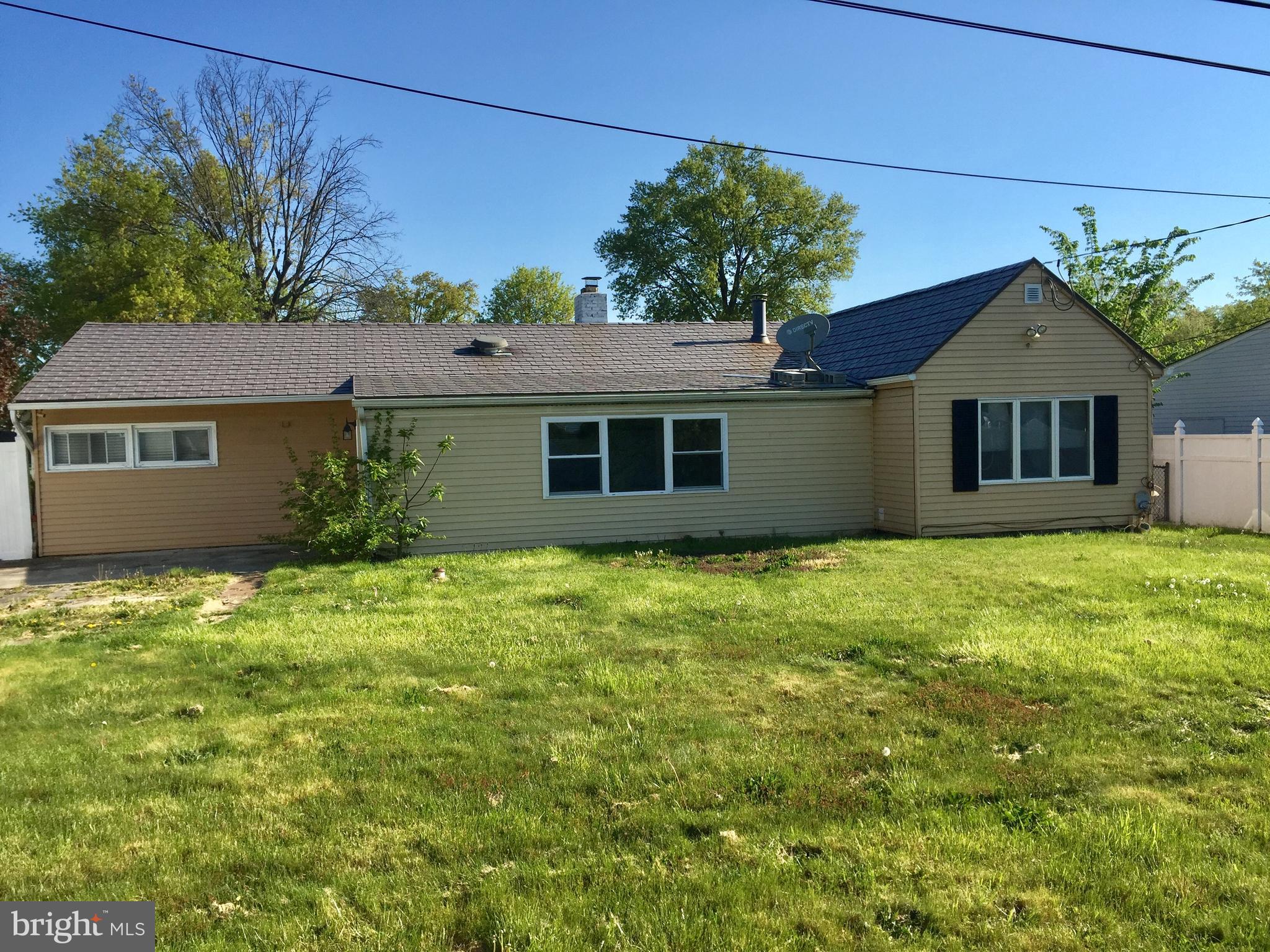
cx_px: 635
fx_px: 1064
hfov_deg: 61.7
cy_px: 476
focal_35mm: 29
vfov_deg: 48.2
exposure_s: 1/1721
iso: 32
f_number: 2.2
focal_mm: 4.15
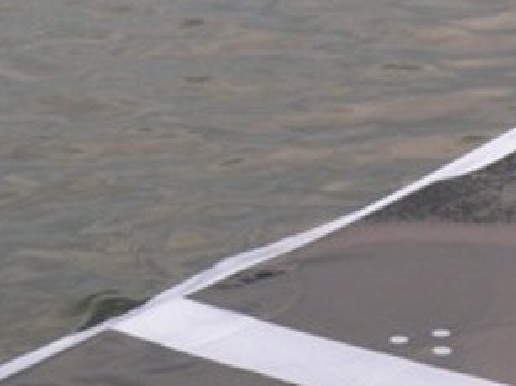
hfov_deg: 16.4
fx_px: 1788
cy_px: 510
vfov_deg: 12.0
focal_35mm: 120
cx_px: 161
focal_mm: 7.5
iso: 64
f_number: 4.3
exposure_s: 1/142
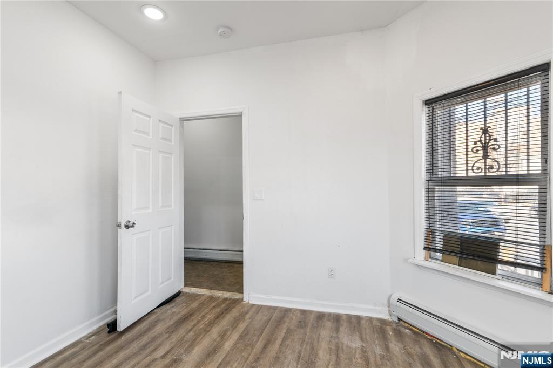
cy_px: 184
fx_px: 246
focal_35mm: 16
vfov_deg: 73.7
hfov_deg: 96.8
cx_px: 276
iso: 400
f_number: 8
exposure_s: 1/13
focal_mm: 16
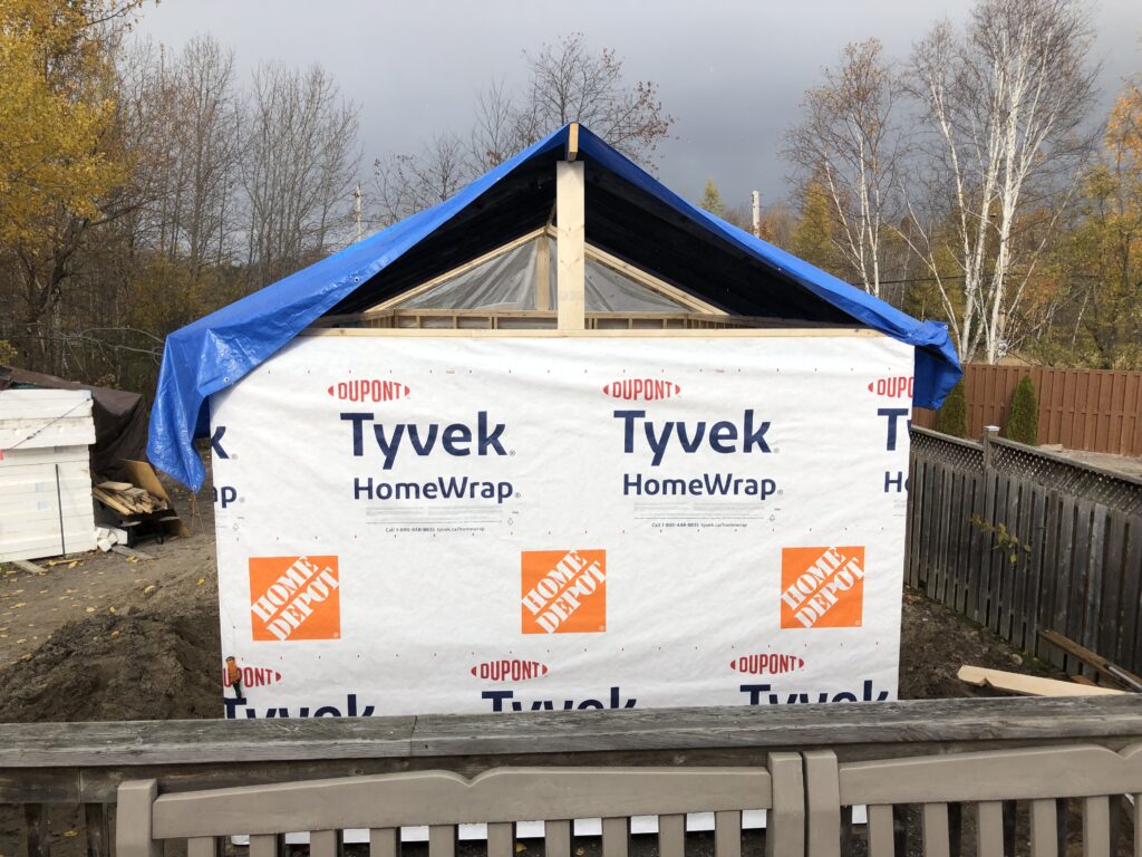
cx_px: 571
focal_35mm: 28
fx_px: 924
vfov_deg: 49.7
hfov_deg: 63.4
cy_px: 428
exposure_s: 1/2000
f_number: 1.8
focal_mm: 3.99
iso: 20
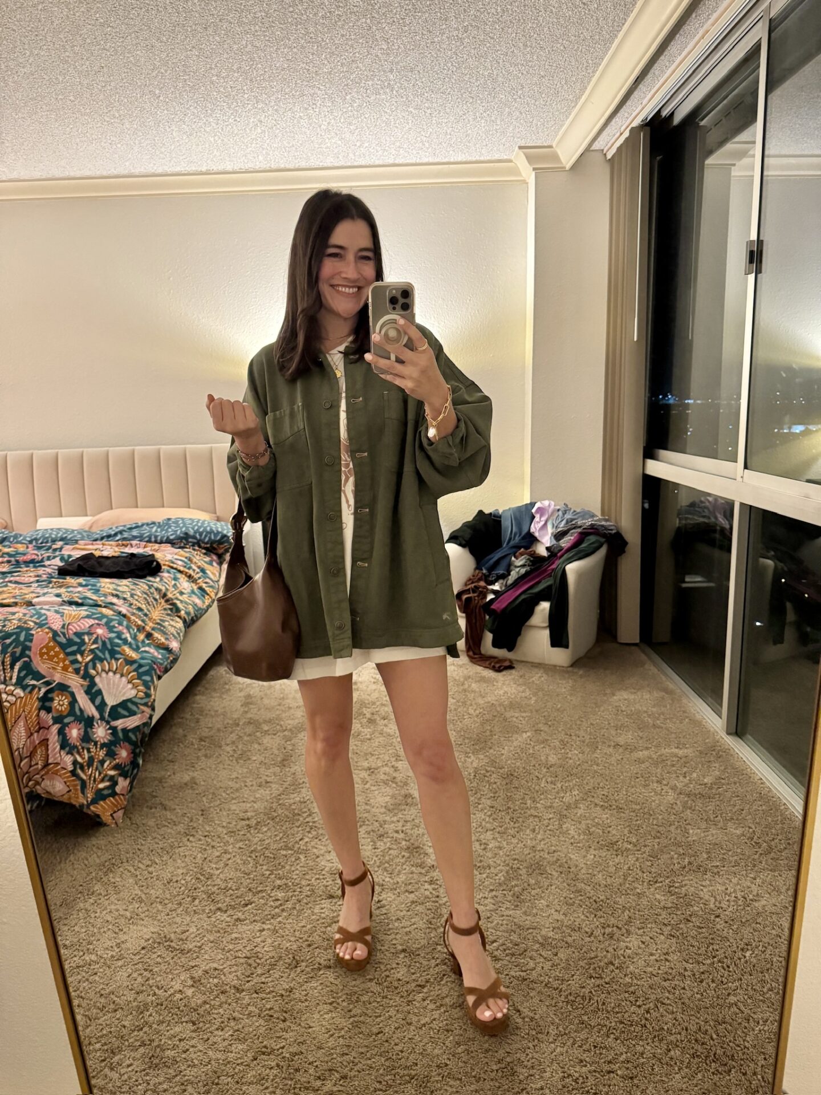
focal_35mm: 24
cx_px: 410
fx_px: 759
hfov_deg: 56.8
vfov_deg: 71.6
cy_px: 548
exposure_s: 1/30
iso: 800
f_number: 1.78
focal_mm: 6.76
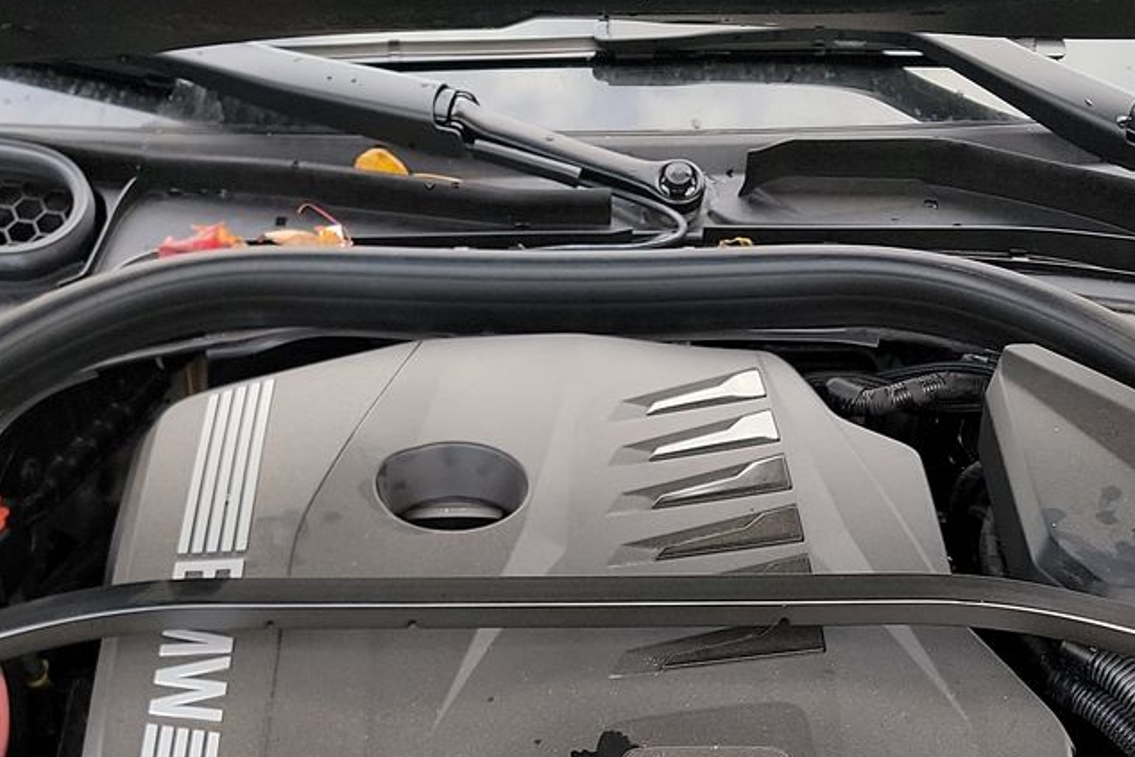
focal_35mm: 63
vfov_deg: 19.8
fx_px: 1987
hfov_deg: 31.9
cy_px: 995
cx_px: 566
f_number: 1.8
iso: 69
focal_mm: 6.7
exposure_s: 1/59
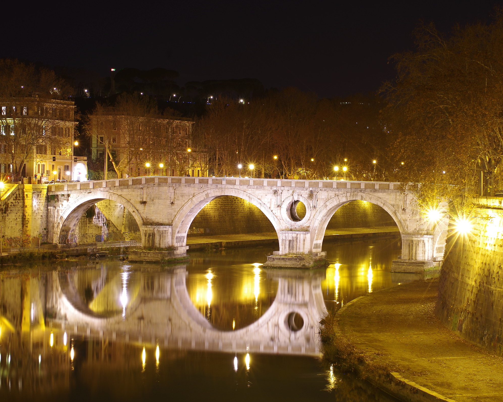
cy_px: 201
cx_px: 303
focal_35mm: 119
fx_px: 1772
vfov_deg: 13.0
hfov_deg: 16.1
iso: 100
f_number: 10
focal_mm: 70
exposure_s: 30
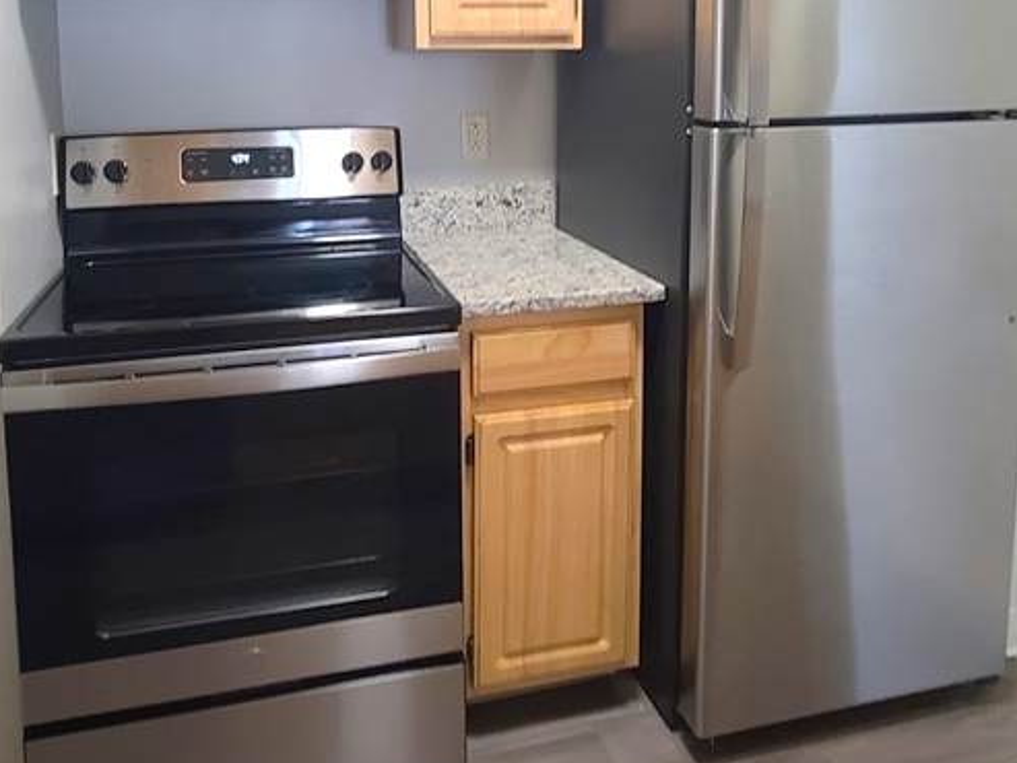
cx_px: 458
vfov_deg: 48.6
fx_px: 793
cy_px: 159
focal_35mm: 27
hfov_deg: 65.2
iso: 320
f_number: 2.2
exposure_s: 1/30
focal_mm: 2.2
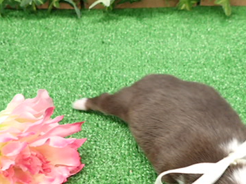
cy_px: 159
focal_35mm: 45
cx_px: 159
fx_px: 320
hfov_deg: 41.7
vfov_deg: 31.0
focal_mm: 4.5
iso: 400
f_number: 2
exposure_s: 1/40
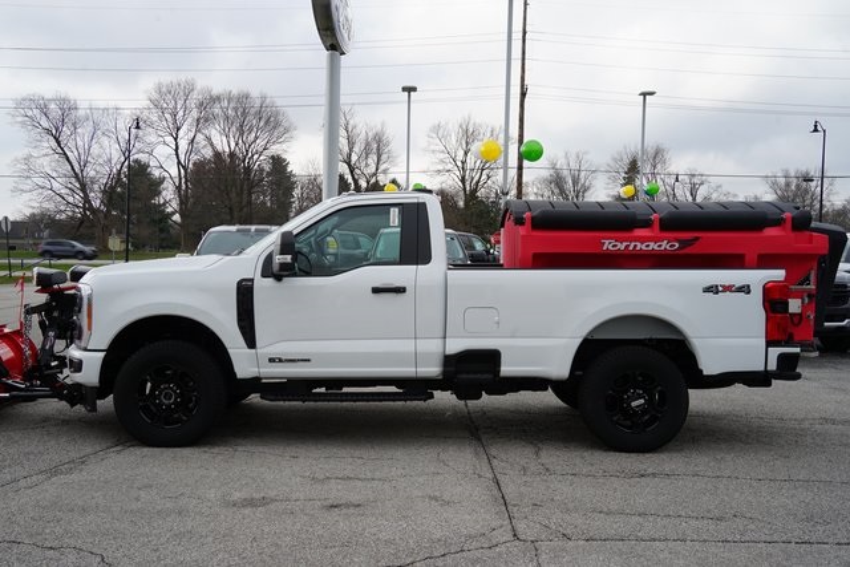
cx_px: 425
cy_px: 284
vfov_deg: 36.9
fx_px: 850
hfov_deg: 53.1
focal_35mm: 36
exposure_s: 1/80
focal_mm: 36
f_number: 11
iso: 100
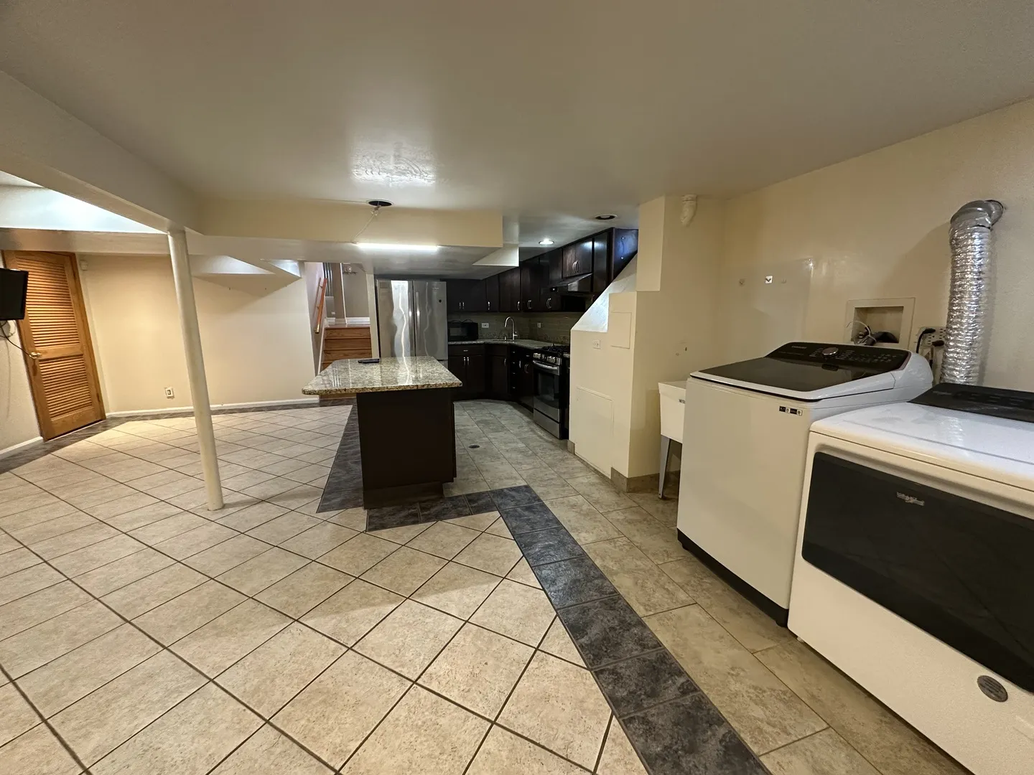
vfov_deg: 85.7
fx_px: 418
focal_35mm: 14
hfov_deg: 102.1
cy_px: 388
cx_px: 517
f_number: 2.2
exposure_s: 1/60
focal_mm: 2.22
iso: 500
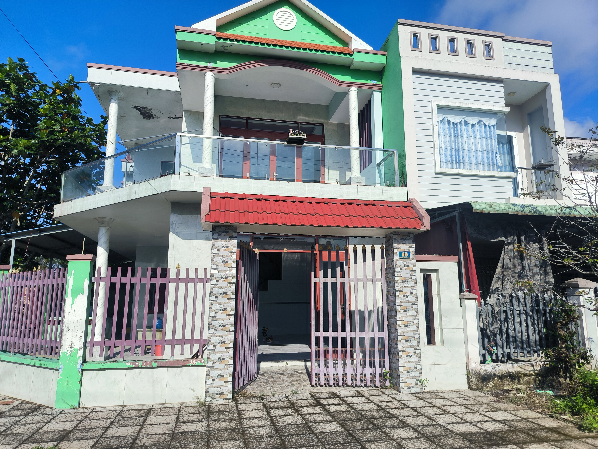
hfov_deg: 71.6
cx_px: 299
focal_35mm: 24
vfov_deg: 56.8
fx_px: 415
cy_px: 224
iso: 50
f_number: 1.7
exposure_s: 1/1365
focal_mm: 5.24
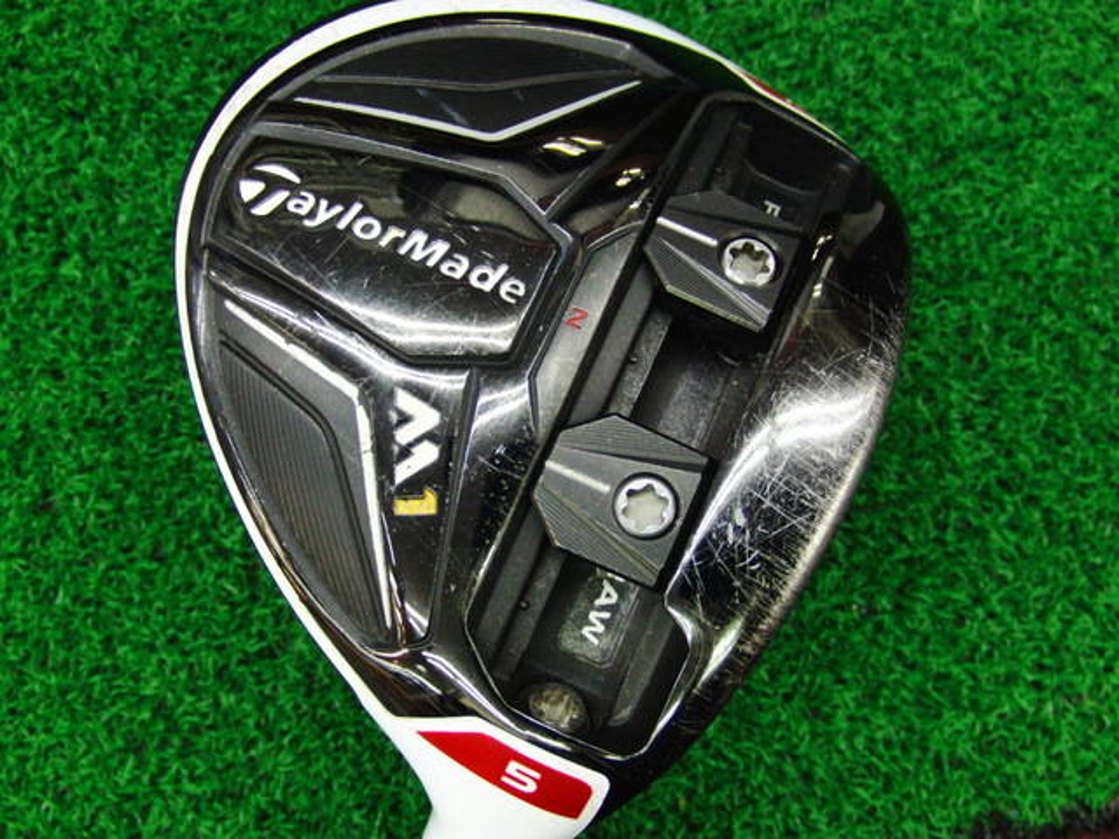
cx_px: 560
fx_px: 1196
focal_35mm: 37
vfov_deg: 38.7
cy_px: 420
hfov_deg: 50.1
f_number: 3.6
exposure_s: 1/50
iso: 400
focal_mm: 6.42
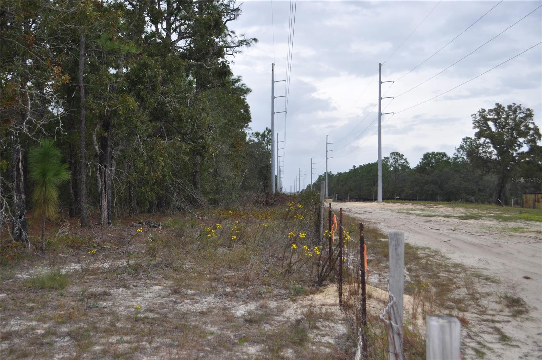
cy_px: 180
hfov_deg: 43.7
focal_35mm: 45
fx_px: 677
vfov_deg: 29.8
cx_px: 271
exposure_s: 1/200
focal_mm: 30
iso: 220
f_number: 4.5
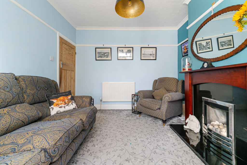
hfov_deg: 104.2
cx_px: 124
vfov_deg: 81.3
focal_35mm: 14
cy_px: 82
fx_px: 96
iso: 320
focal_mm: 14
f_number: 8
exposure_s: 1/40
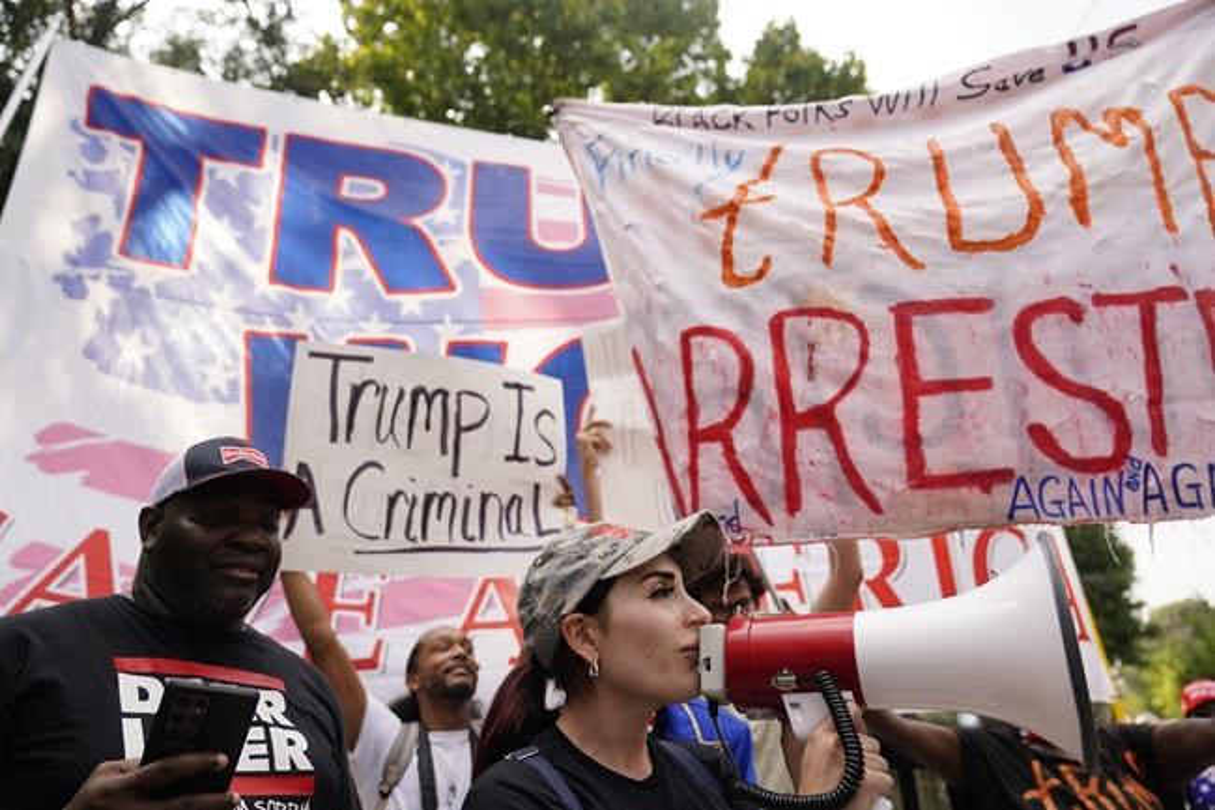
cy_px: 405
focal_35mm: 24
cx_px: 608
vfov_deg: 53.1
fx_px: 810
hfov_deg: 73.8
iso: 640
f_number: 2.8
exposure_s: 1/3200
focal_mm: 24
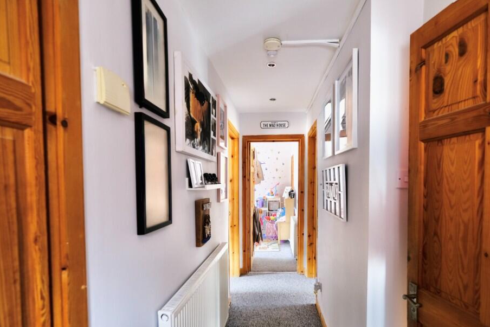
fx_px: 231
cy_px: 185
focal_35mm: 17
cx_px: 276
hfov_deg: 92.8
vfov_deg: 70.2
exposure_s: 1/3.1
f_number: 4
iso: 160
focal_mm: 10
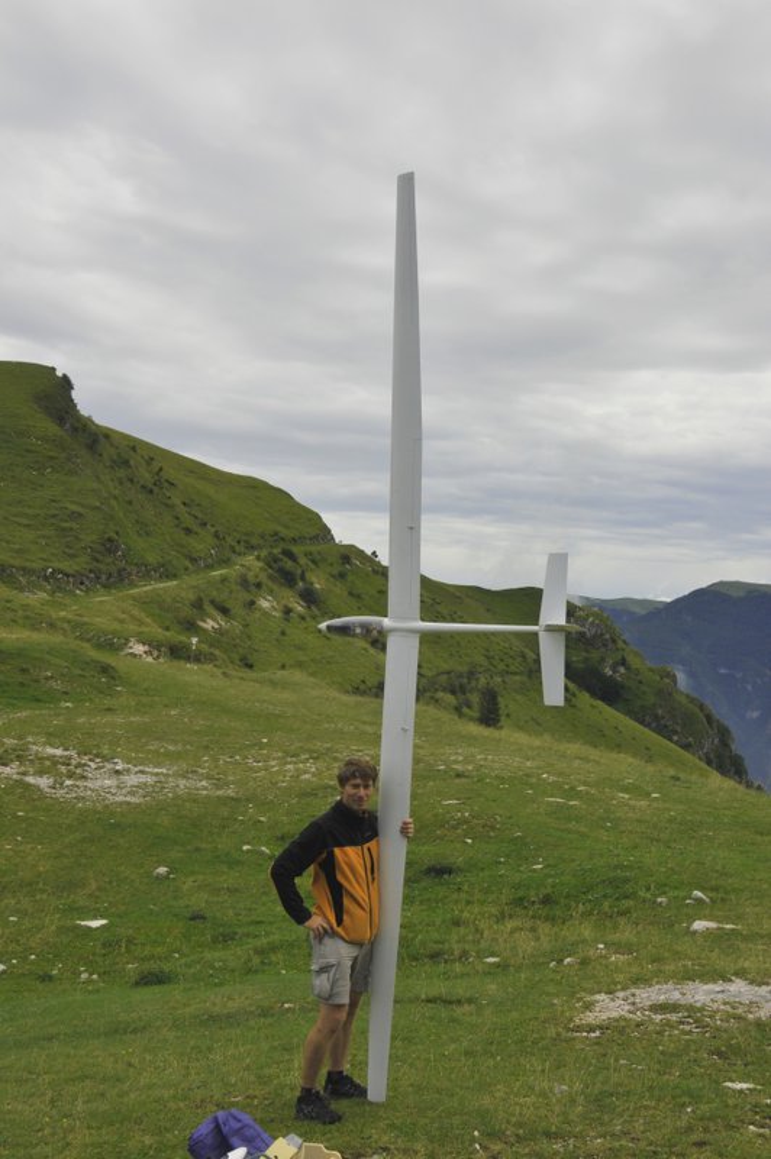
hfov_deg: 34.2
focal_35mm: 39
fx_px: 1255
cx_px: 386
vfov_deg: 49.6
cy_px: 580
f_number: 11
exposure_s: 1/500
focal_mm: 26
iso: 200
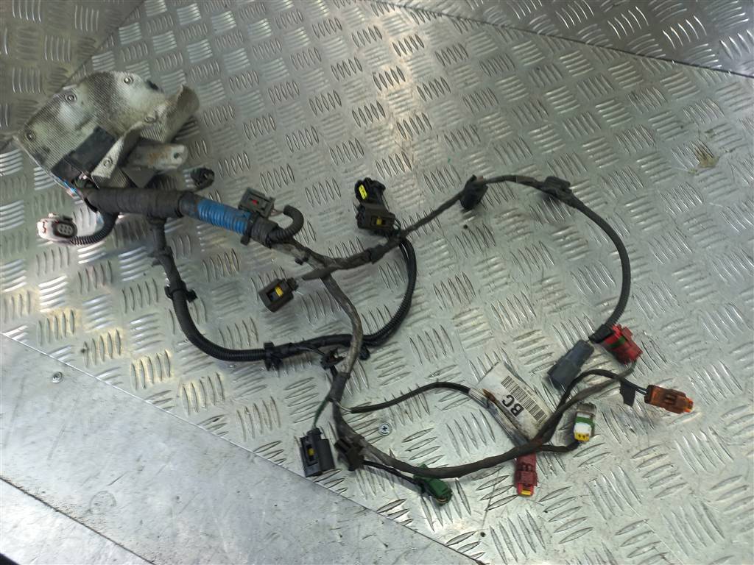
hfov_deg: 69.4
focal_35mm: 25
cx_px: 377
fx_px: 545
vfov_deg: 54.9
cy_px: 282
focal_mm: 4.6
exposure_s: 1/50
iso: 40
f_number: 1.8
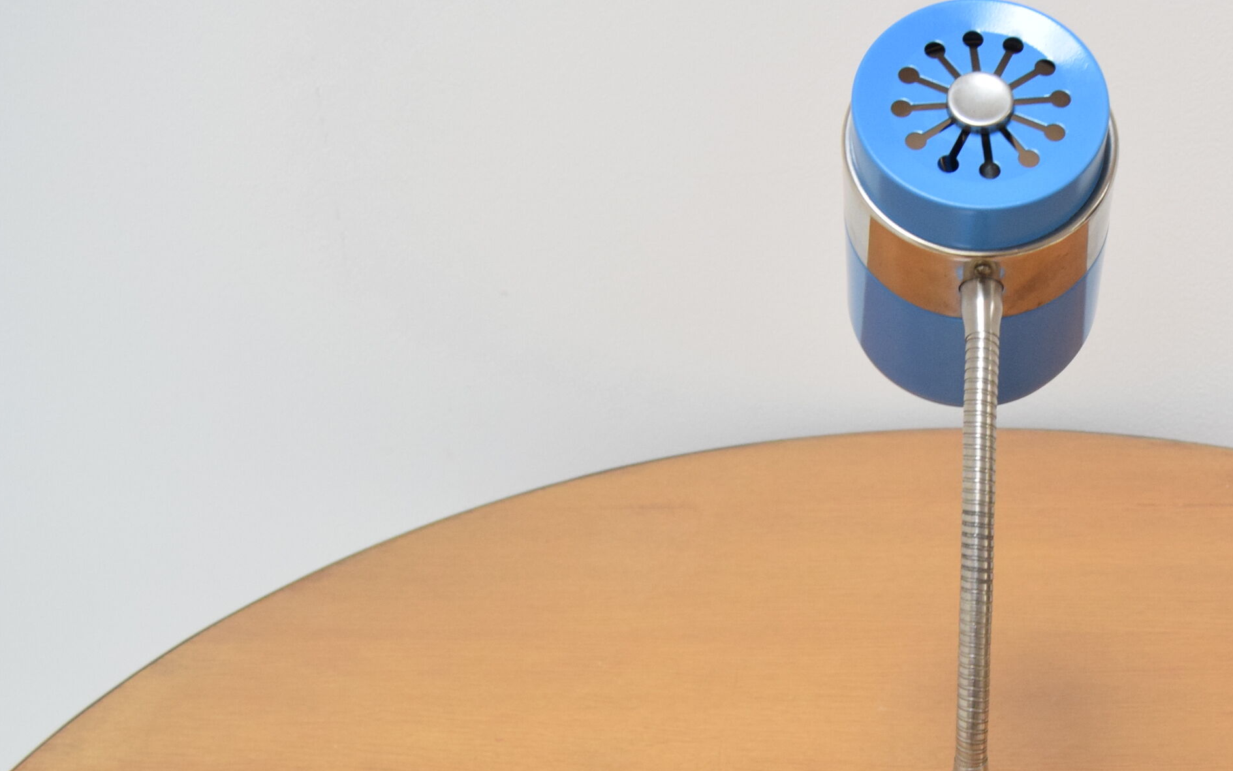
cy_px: 538
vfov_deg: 20.5
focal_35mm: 63
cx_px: 970
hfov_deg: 31.7
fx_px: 2117
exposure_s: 1/100
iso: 1600
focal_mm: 26
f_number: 5
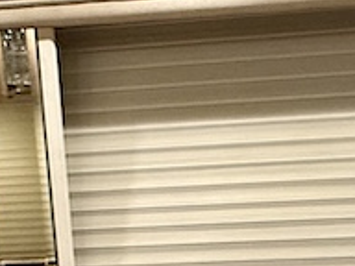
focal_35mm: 73
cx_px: 194
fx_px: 749
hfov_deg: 26.7
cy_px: 447
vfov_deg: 17.3
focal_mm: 2.22
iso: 1000
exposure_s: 1/51
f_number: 2.2
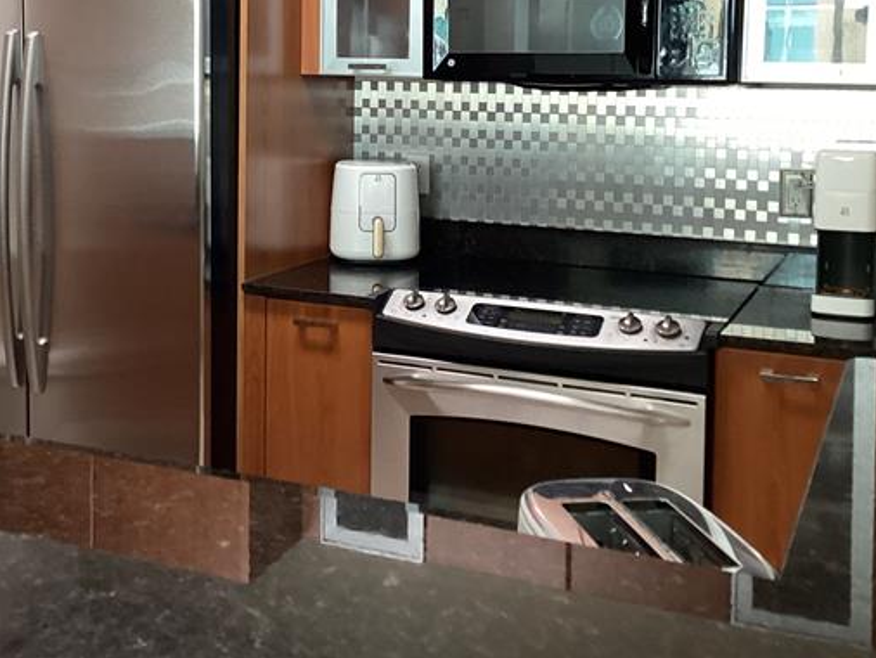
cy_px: 154
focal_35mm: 49
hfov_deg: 38.6
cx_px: 327
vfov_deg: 29.2
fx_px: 1241
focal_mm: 3.3
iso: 160
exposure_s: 1/50
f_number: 2.4
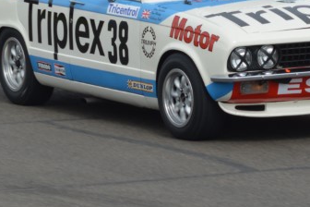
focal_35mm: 344
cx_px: 215
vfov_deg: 4.0
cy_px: 20
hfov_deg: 6.0
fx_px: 2962
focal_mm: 110
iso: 400
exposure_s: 1/500
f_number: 11
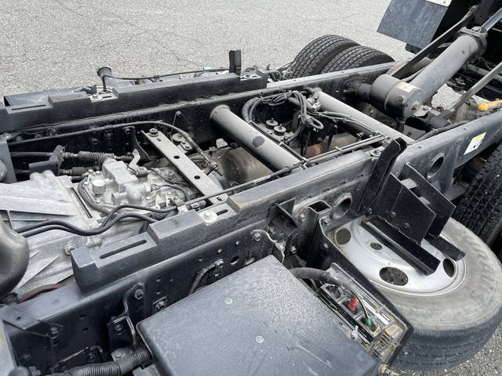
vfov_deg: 53.1
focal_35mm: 26
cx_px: 251
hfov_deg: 67.3
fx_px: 377
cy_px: 188
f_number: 1.6
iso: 32
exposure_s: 1/924
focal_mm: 4.2
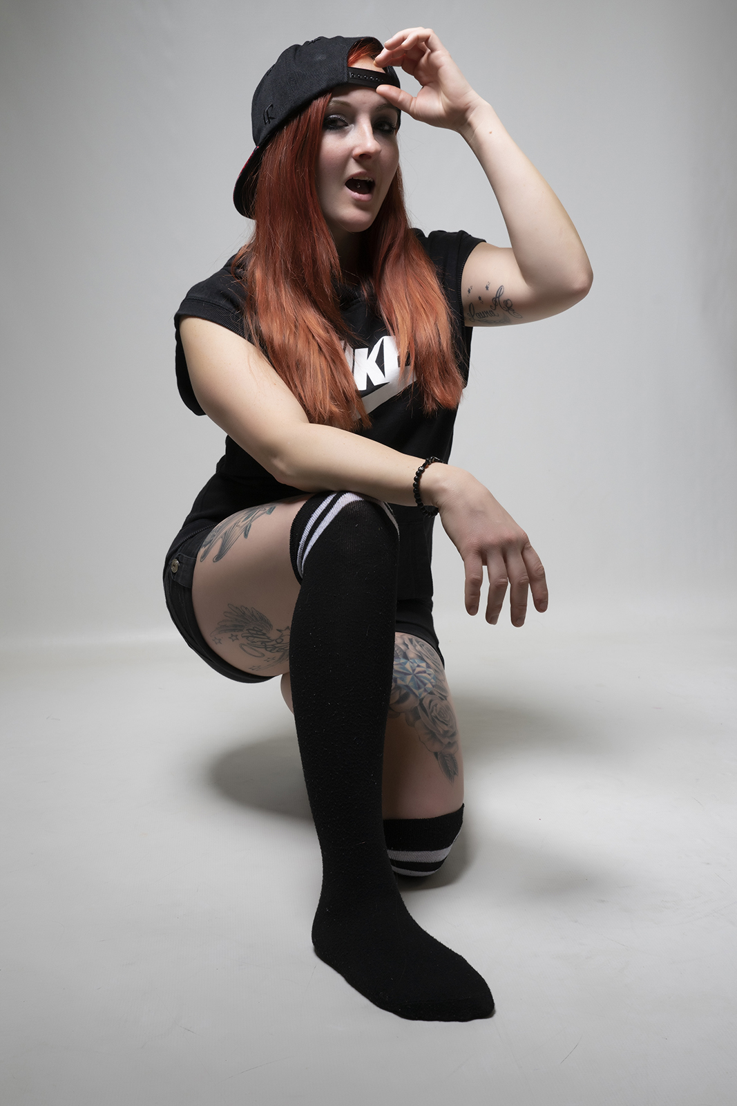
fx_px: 1197
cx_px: 368
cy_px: 553
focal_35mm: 39
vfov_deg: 49.5
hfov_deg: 34.2
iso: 200
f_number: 10
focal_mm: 39
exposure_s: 1/200
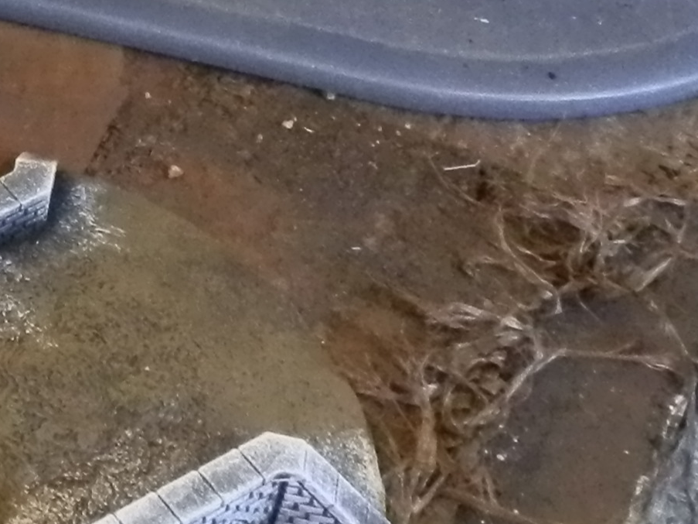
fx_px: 2681
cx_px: -381
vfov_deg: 10.9
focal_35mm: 133
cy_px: -159
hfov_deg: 13.8
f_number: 3.1
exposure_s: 1/25
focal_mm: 5
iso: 400
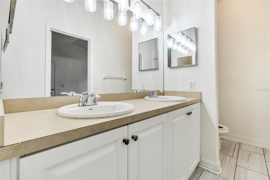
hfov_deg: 95.0
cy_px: 90
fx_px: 124
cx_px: 135
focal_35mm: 16
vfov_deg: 72.0
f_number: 9
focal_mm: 11
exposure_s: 1/160
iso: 100
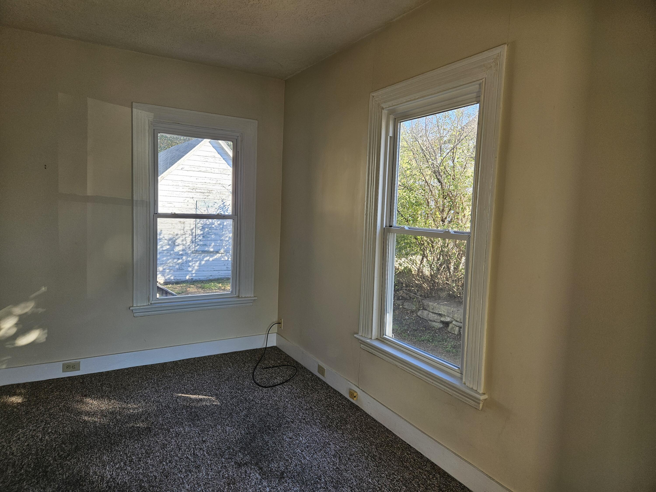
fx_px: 436
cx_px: 328
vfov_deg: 58.9
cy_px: 246
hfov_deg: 73.9
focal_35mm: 23
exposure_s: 1/207
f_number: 1.8
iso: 64
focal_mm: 5.4
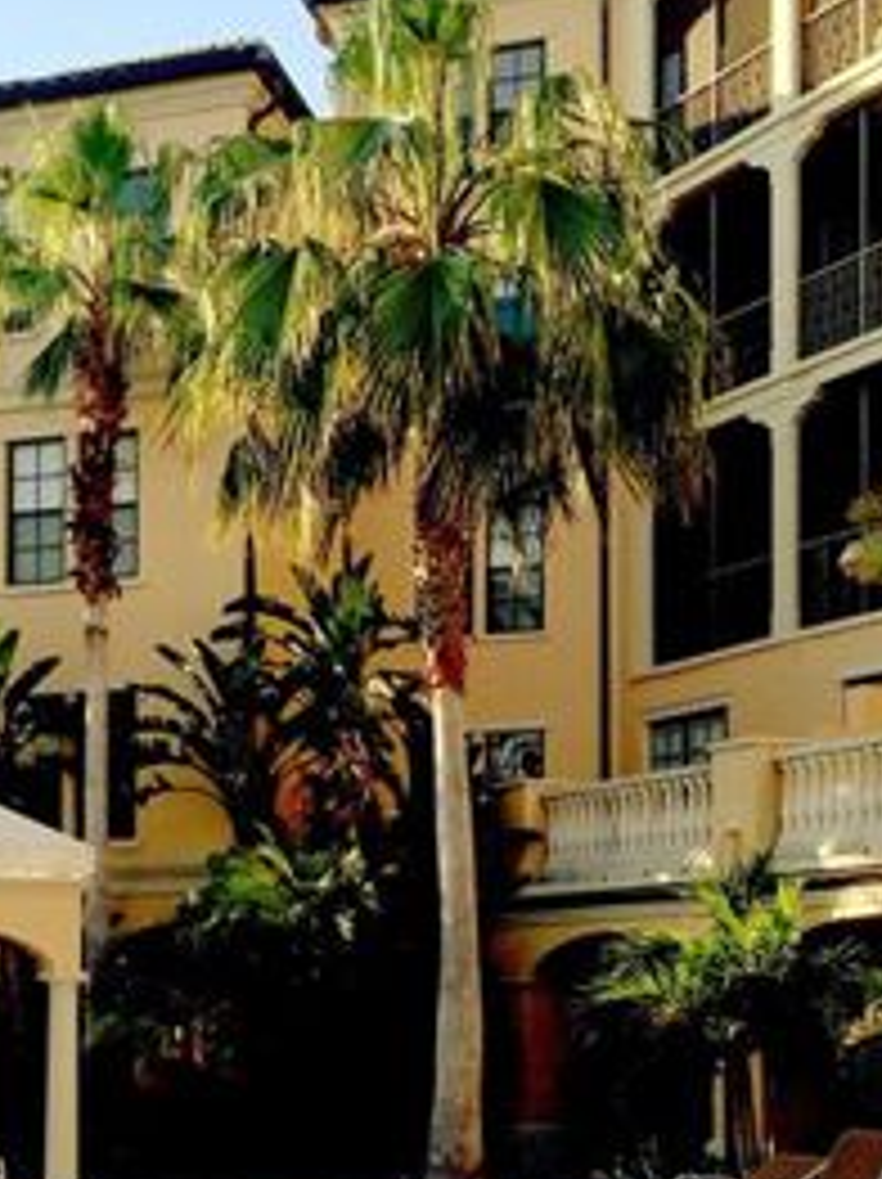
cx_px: 137
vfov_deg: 31.0
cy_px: 927
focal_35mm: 61
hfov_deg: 23.5
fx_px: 2076
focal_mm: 4.12
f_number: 2.2
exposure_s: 1/774
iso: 32
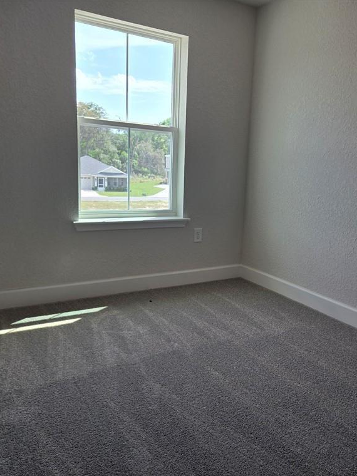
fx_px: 426
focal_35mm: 31
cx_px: 228
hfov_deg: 45.0
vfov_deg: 58.4
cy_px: 238
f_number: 1.8
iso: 25
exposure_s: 1/270
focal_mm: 5.4
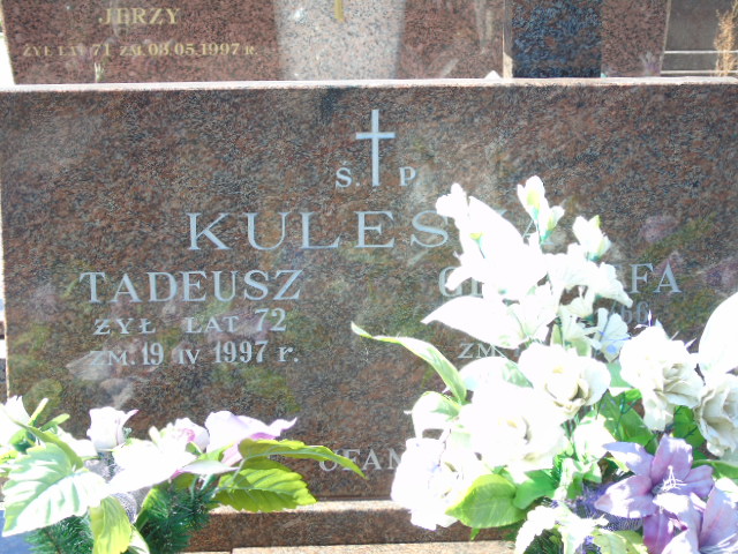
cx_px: 369
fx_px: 2004
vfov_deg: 15.7
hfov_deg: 20.9
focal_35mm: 94
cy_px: 277
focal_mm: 17
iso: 80
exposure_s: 1/80
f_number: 4.3
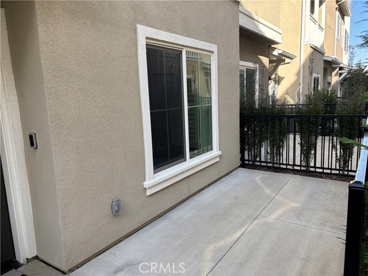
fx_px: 276
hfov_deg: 67.3
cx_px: 184
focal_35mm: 26
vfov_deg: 53.1
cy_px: 138
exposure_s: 1/402
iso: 50
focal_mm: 5.96
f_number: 1.6
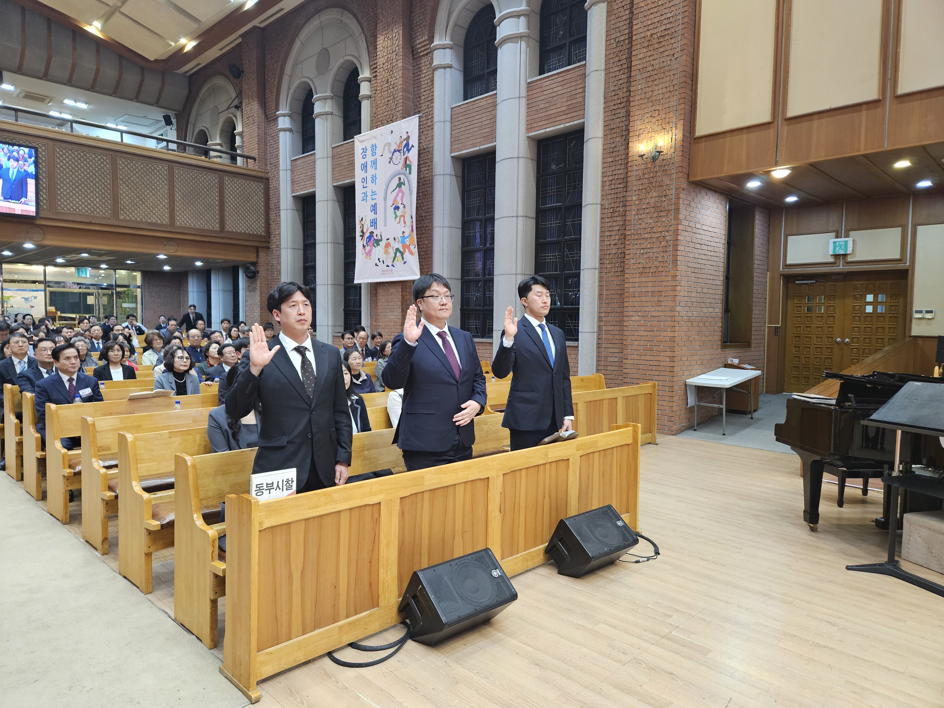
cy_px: 354
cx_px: 472
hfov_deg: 73.9
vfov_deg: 58.9
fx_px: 627
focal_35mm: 23
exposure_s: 1/120
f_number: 1.8
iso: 400
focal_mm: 5.4
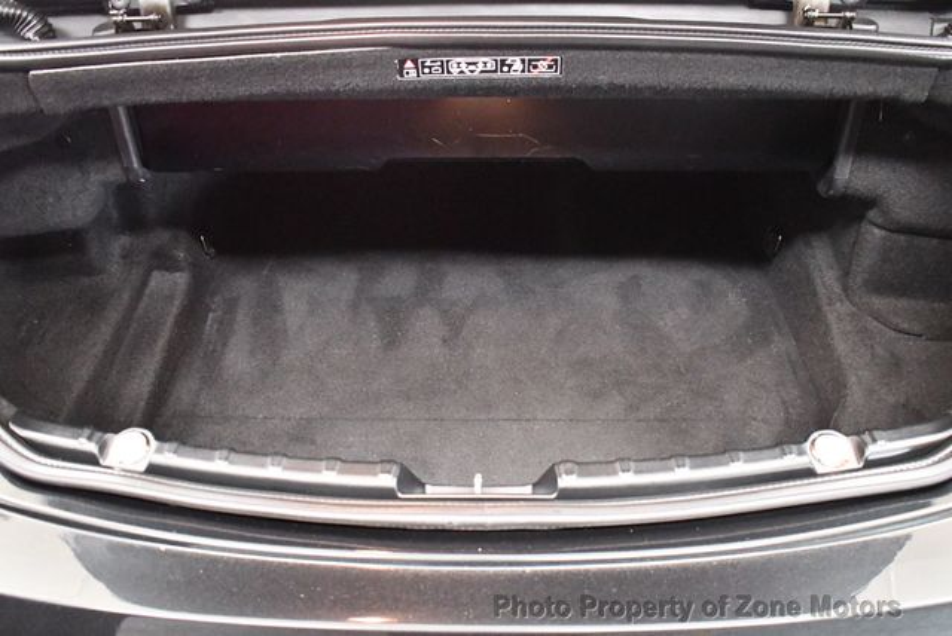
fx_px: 953
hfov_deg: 53.1
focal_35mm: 36
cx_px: 476
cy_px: 318
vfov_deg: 36.9
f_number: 3.5
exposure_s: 1/60
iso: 10000
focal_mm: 18
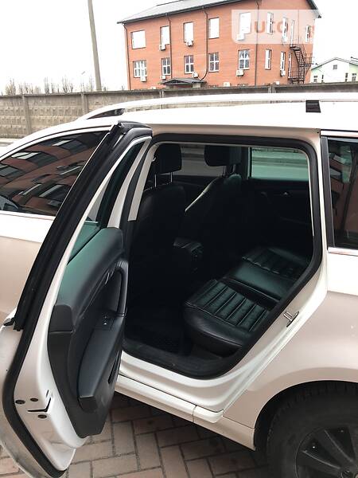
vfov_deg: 63.4
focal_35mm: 28
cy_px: 239
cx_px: 179
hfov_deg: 49.7
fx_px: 386
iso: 20
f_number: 1.8
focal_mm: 4
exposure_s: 1/50
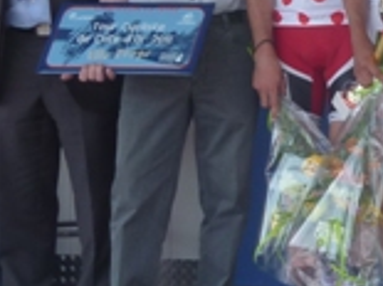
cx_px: 799
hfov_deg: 11.6
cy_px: 89
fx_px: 1669
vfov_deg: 9.8
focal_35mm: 151
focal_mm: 6.3
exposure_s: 1/125
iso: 80
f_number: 3.8
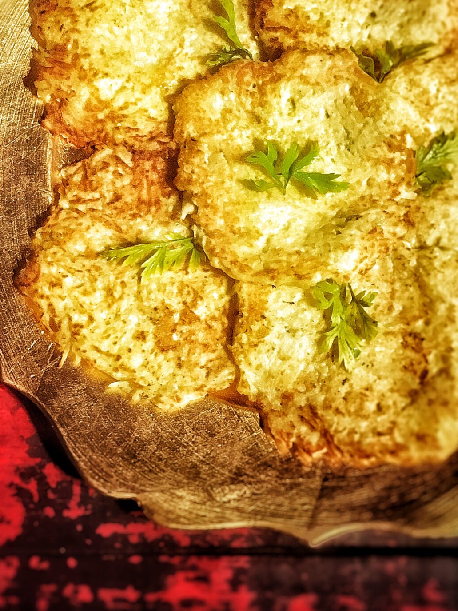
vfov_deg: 34.8
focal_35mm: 54
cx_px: 159
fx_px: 953
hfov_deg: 26.9
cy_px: 156
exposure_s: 1/15
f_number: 2.2
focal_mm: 4.15
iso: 250
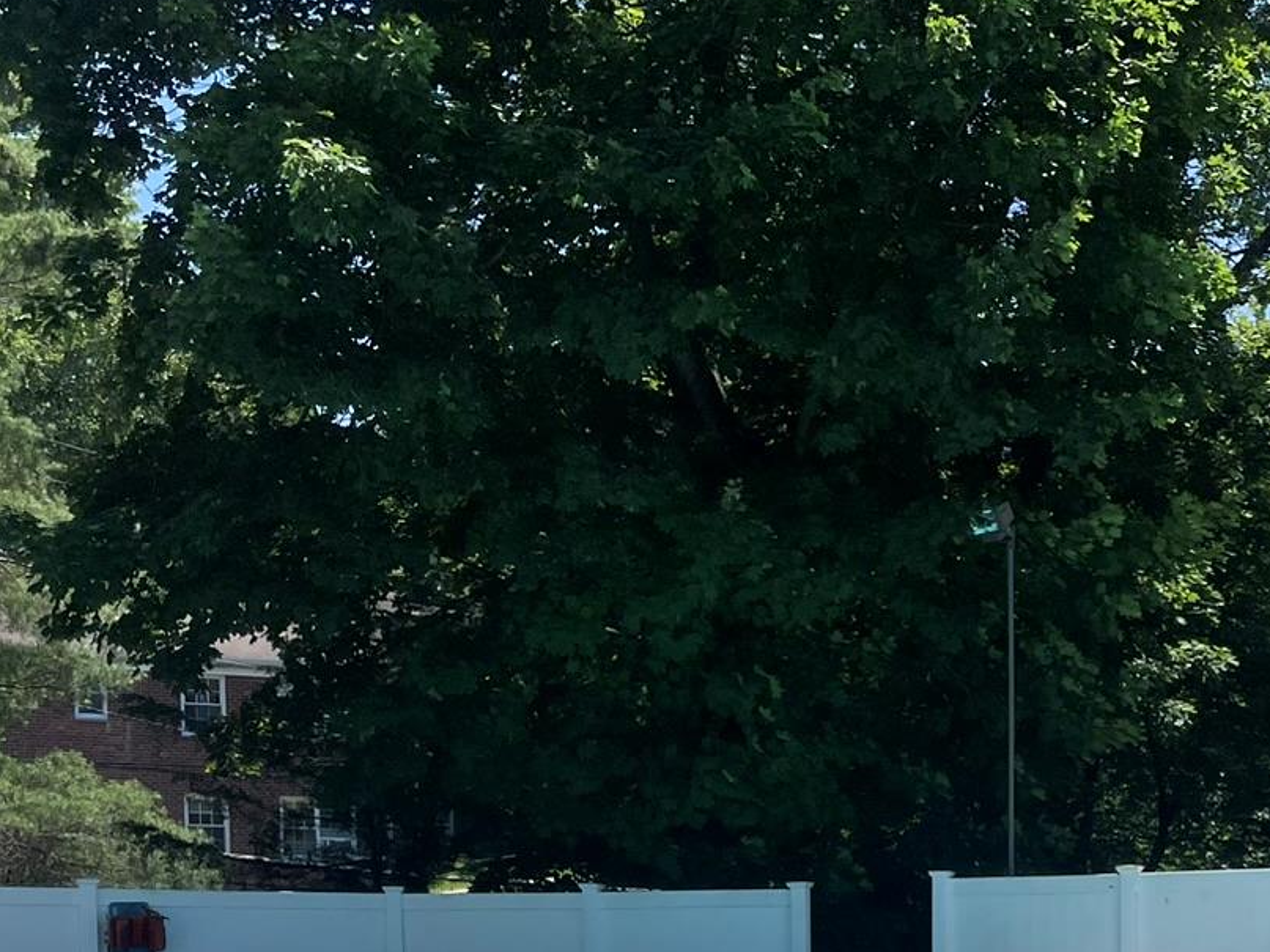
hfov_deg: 28.9
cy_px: 1135
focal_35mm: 66
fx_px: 2421
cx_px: 979
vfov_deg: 20.8
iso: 32
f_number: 1.6
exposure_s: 1/4831
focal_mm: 4.2
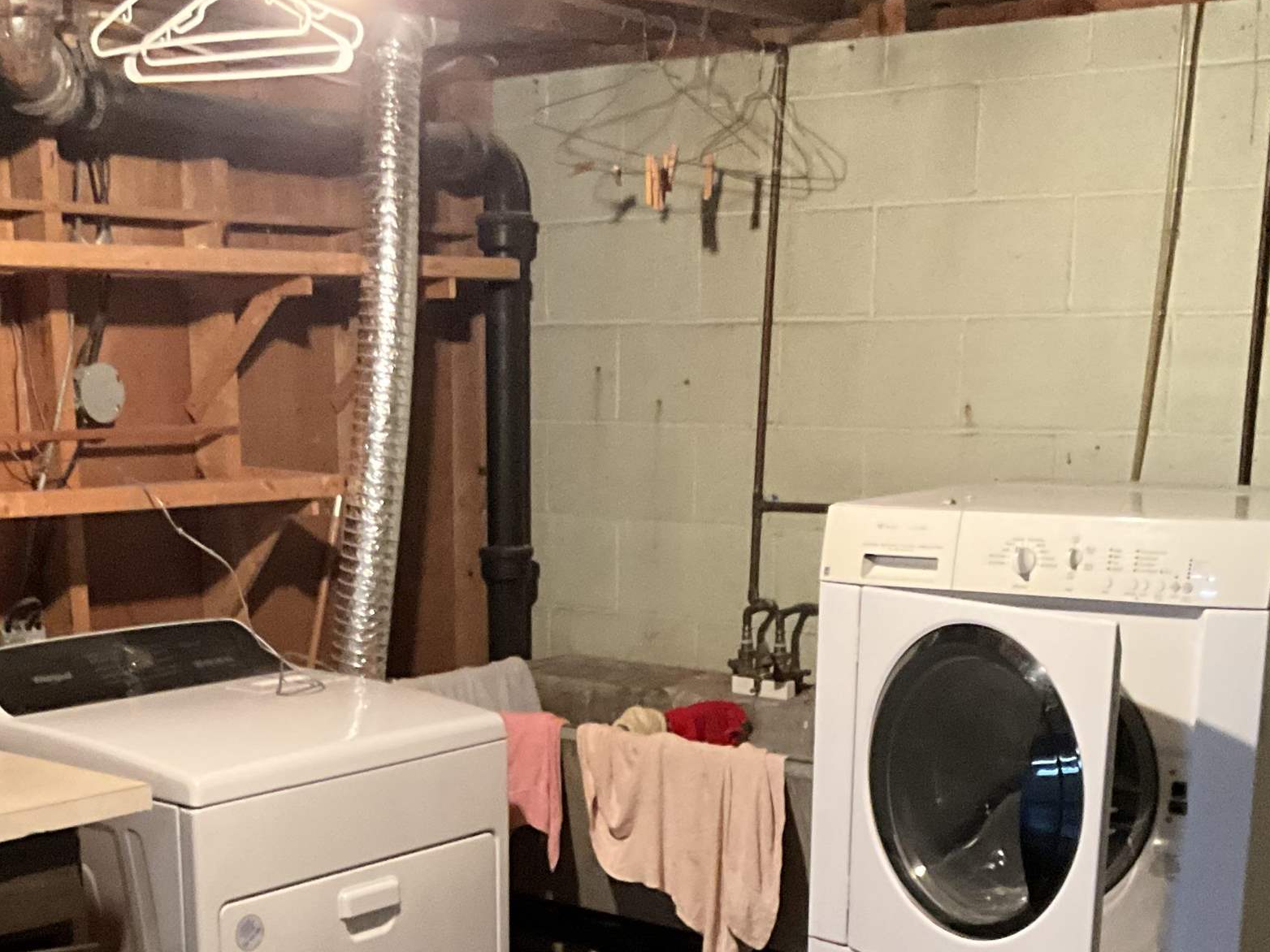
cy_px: 926
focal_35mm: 57
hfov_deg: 33.7
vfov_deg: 24.6
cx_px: 506
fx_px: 2091
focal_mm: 3
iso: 500
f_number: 1.8
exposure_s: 1/30
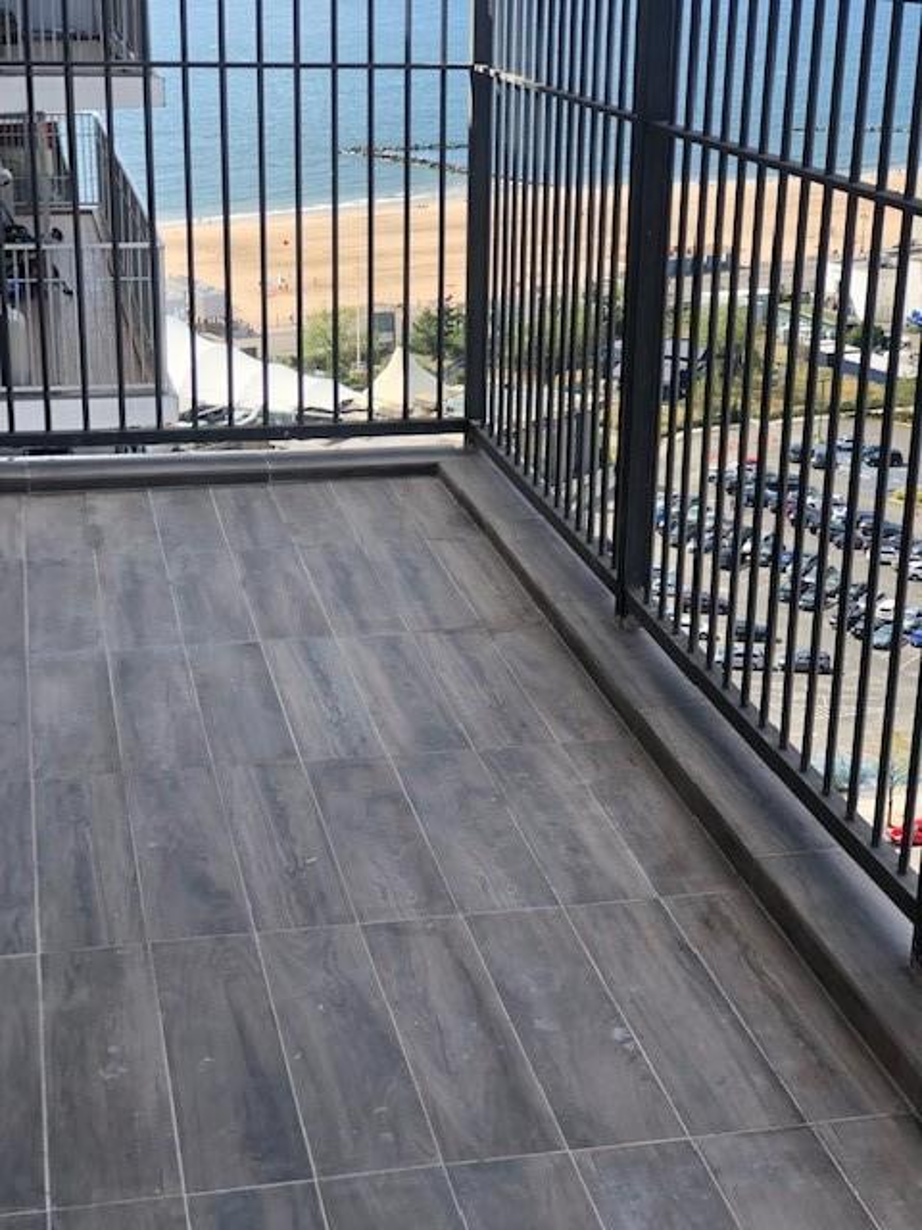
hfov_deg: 25.7
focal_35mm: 57
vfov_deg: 33.8
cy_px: 615
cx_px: 461
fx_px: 2024
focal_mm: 6.6
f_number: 2.8
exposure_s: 1/281
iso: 20
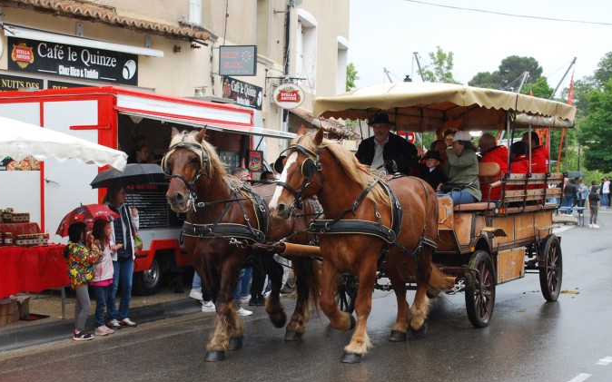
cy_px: 243
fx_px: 1084
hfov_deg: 31.5
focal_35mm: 65
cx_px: 271
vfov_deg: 20.0
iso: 160
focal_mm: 32
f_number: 5.6
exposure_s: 1/125
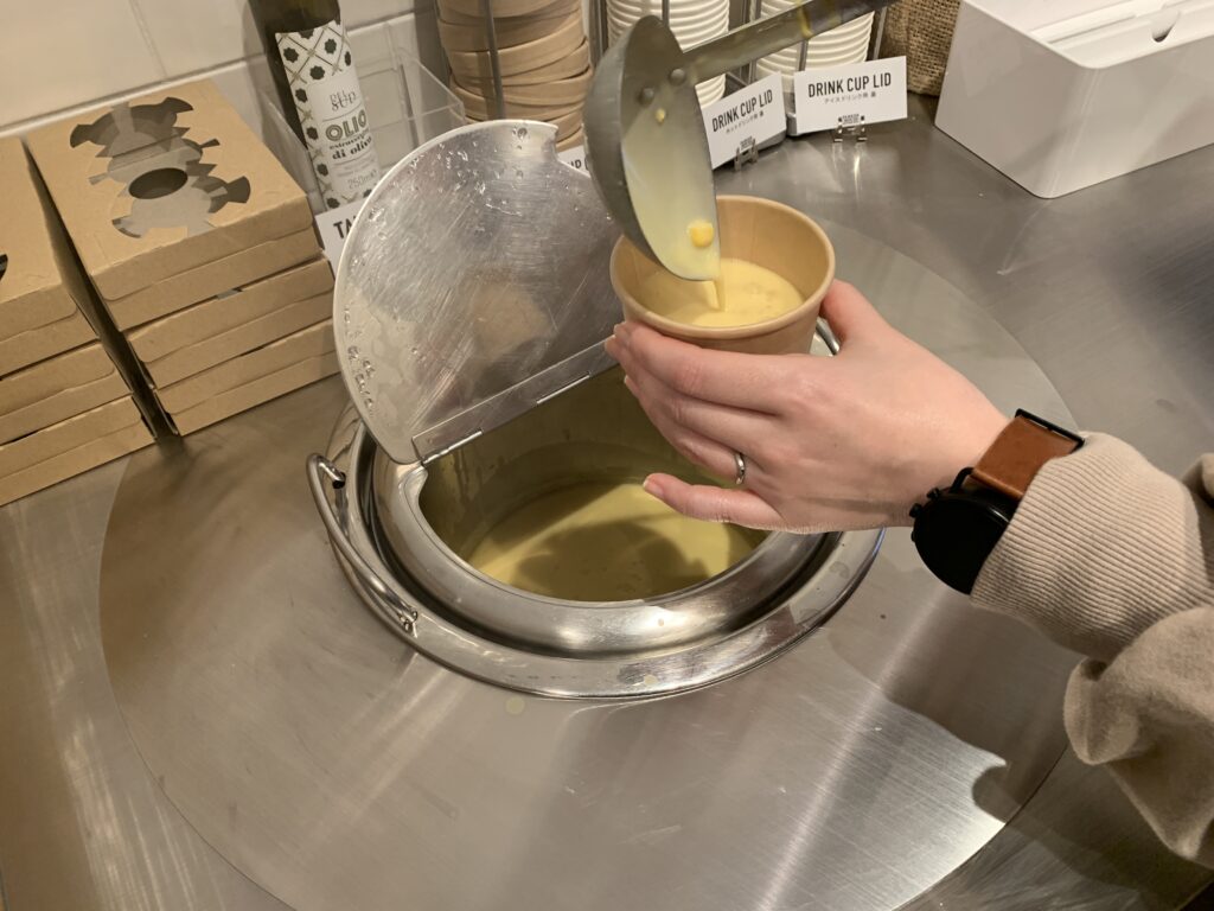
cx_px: 607
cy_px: 456
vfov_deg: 53.1
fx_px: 912
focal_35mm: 26
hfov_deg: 67.3
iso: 160
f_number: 1.8
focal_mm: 4.25
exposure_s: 1/50
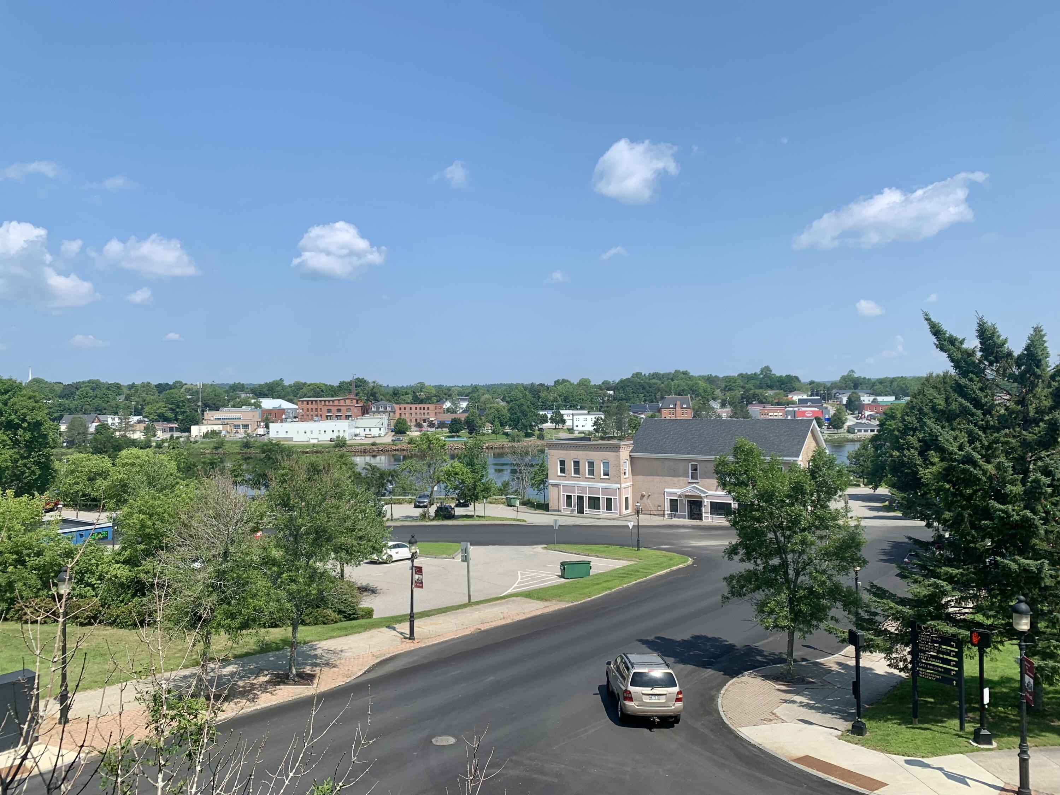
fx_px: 796
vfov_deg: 53.1
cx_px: 530
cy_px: 398
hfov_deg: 67.3
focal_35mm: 26
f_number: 1.8
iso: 25
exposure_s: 1/1536
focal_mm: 4.25
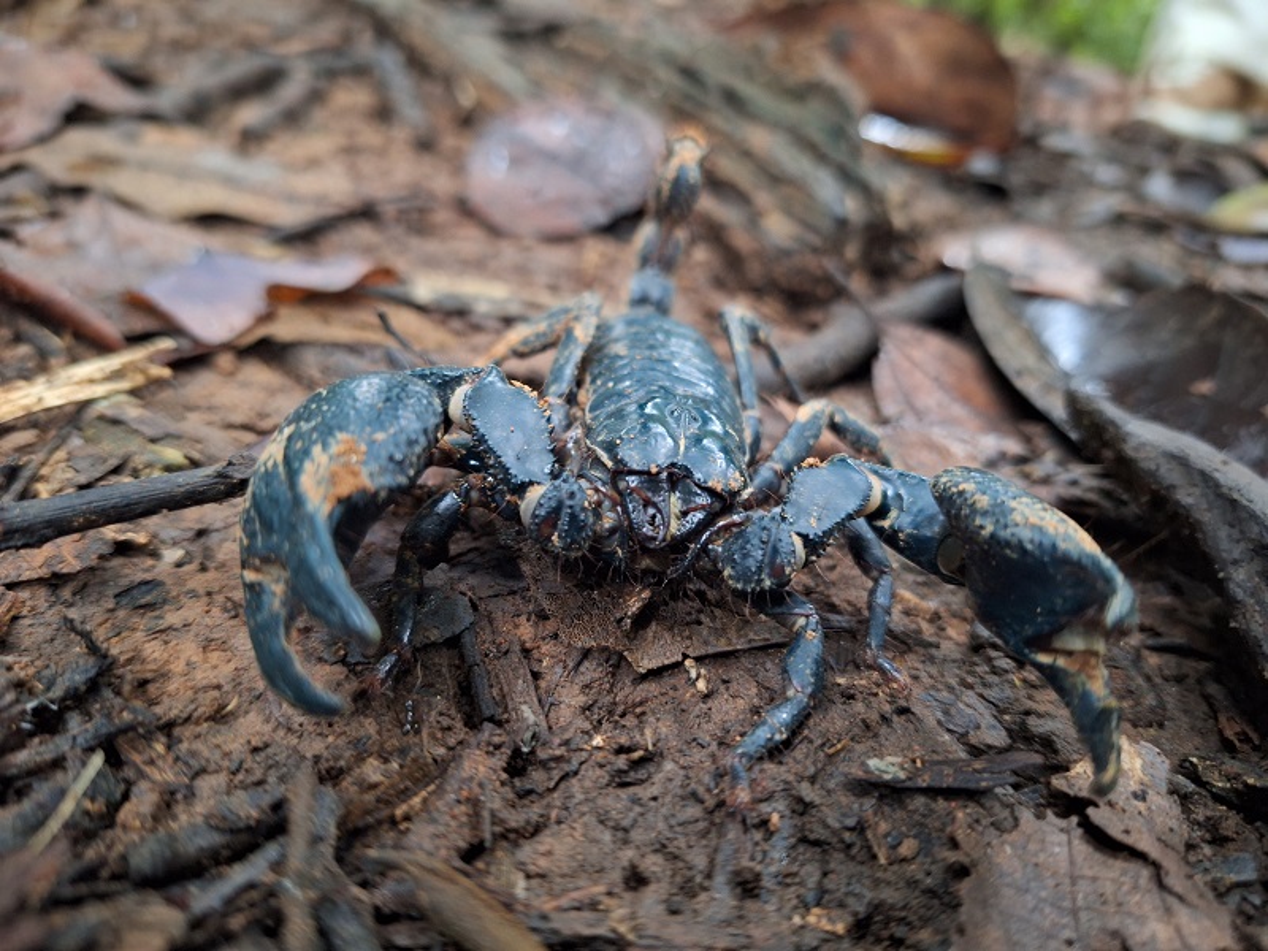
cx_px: 634
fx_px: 843
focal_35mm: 23
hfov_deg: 73.9
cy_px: 476
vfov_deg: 58.9
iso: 500
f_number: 1.8
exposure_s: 1/20
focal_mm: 5.54
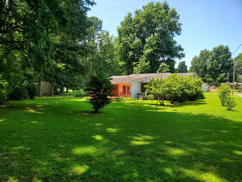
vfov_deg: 53.1
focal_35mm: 26
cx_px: 121
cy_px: 91
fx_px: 182
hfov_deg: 67.3
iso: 50
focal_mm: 4.3
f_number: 2.4
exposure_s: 1/654
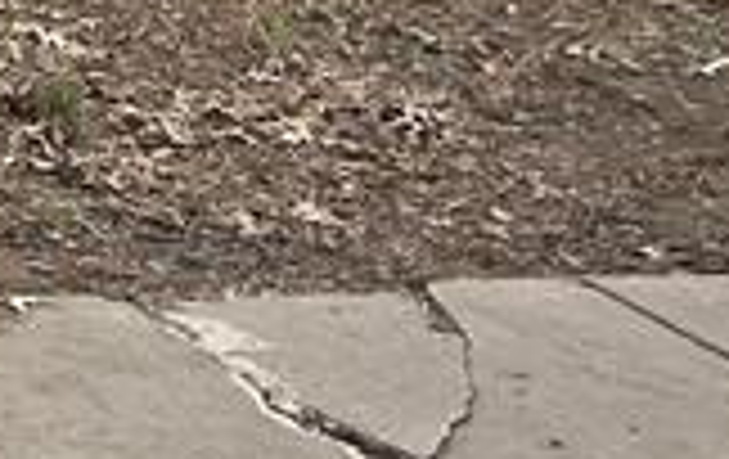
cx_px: -1004
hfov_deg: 10.7
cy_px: -562
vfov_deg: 7.5
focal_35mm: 167
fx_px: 3325
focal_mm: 5.1
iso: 32
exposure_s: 1/556
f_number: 1.6
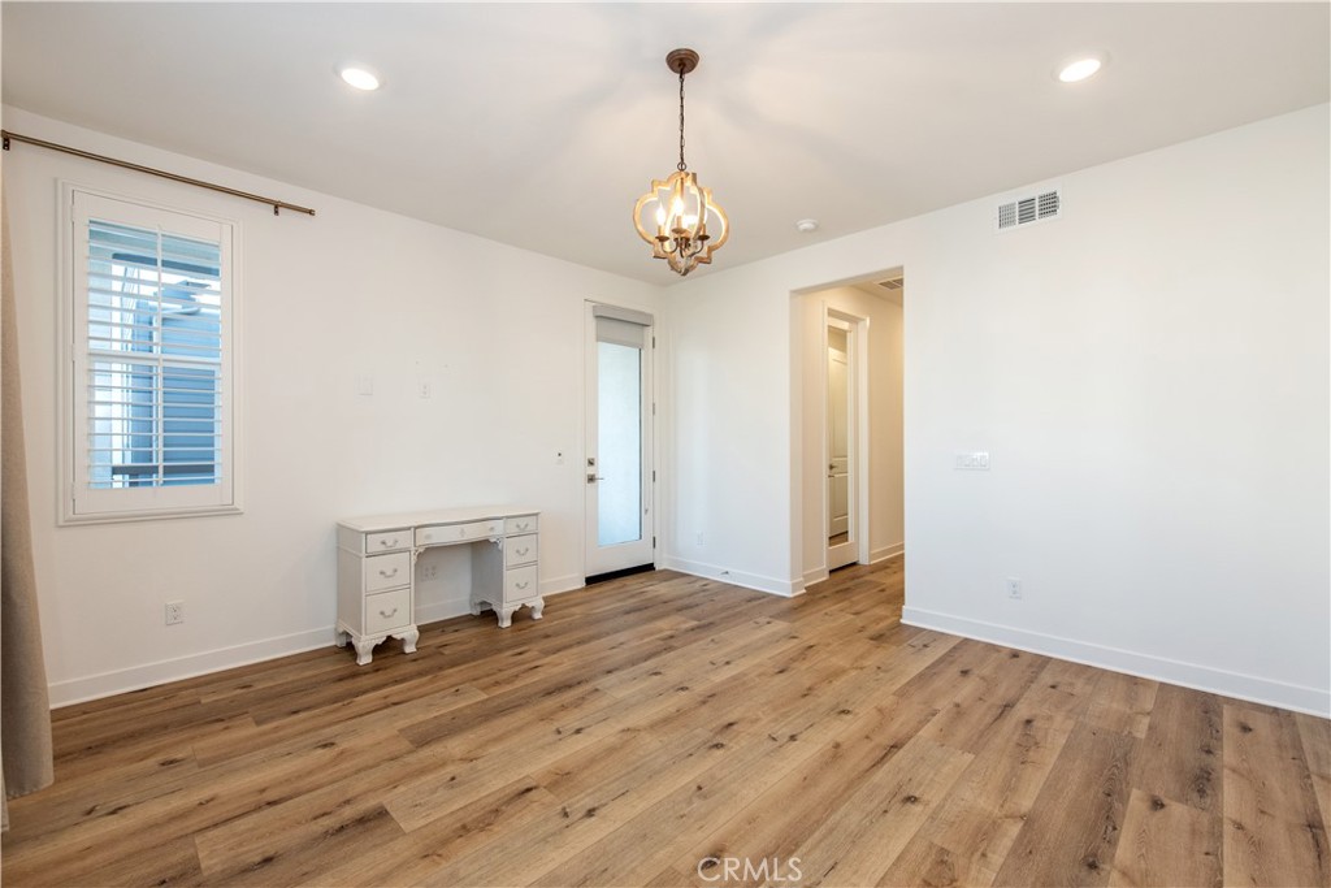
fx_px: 555
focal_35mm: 15
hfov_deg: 100.4
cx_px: 666
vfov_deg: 77.3
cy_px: 444
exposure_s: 1/125
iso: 800
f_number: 5.6
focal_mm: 15
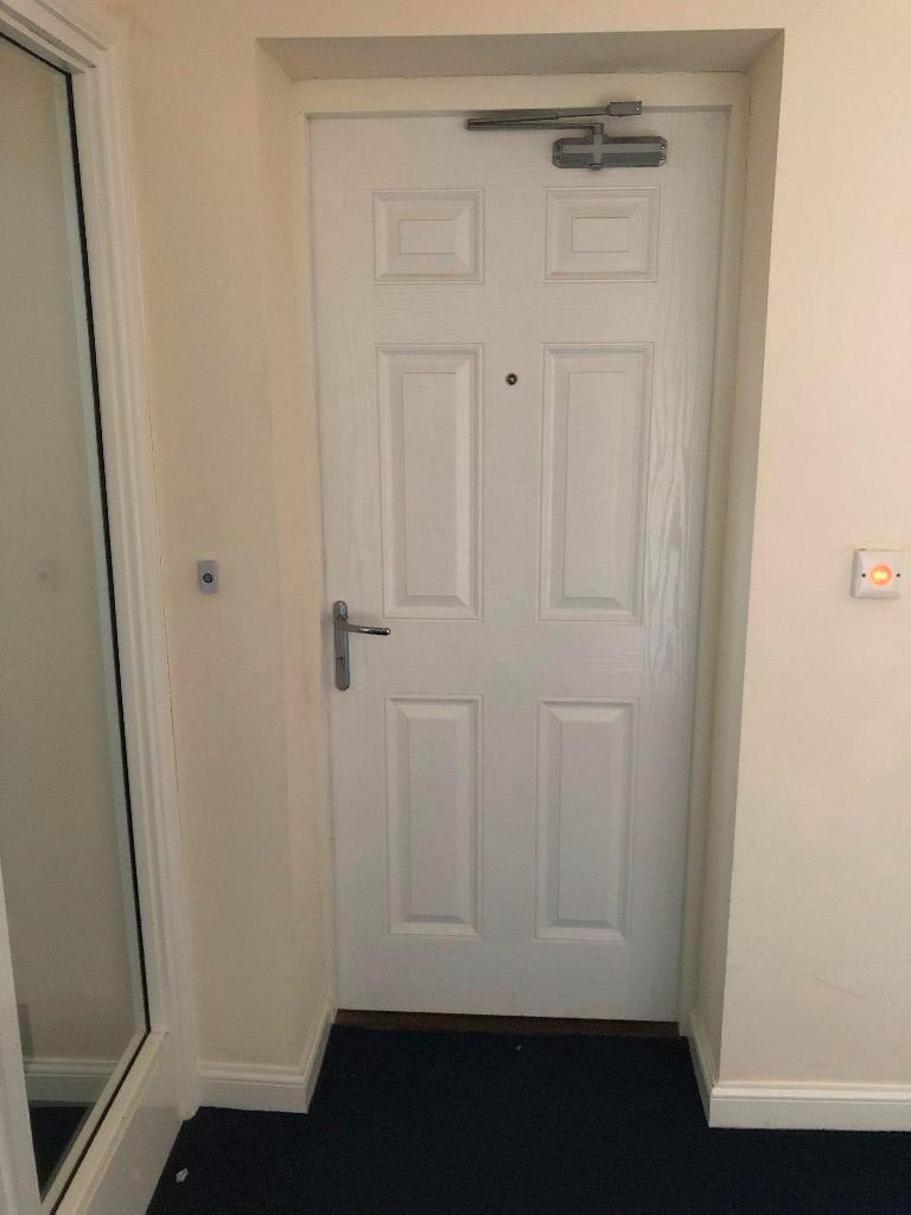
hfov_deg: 49.7
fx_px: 983
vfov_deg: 63.4
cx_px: 456
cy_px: 608
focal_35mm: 28
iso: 100
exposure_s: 1/9
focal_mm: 4
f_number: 1.8
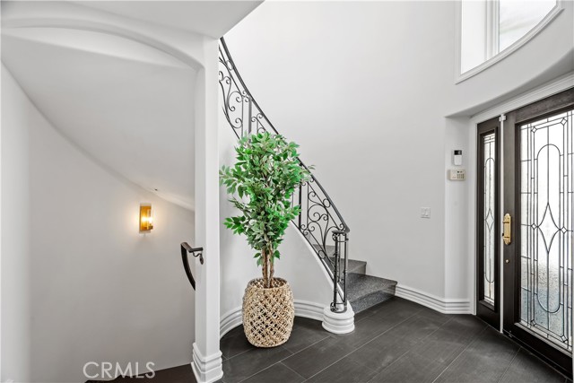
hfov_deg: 86.9
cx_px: 287
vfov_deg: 64.6
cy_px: 192
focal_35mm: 19
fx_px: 303
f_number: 9
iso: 800
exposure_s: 1/15
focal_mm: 19
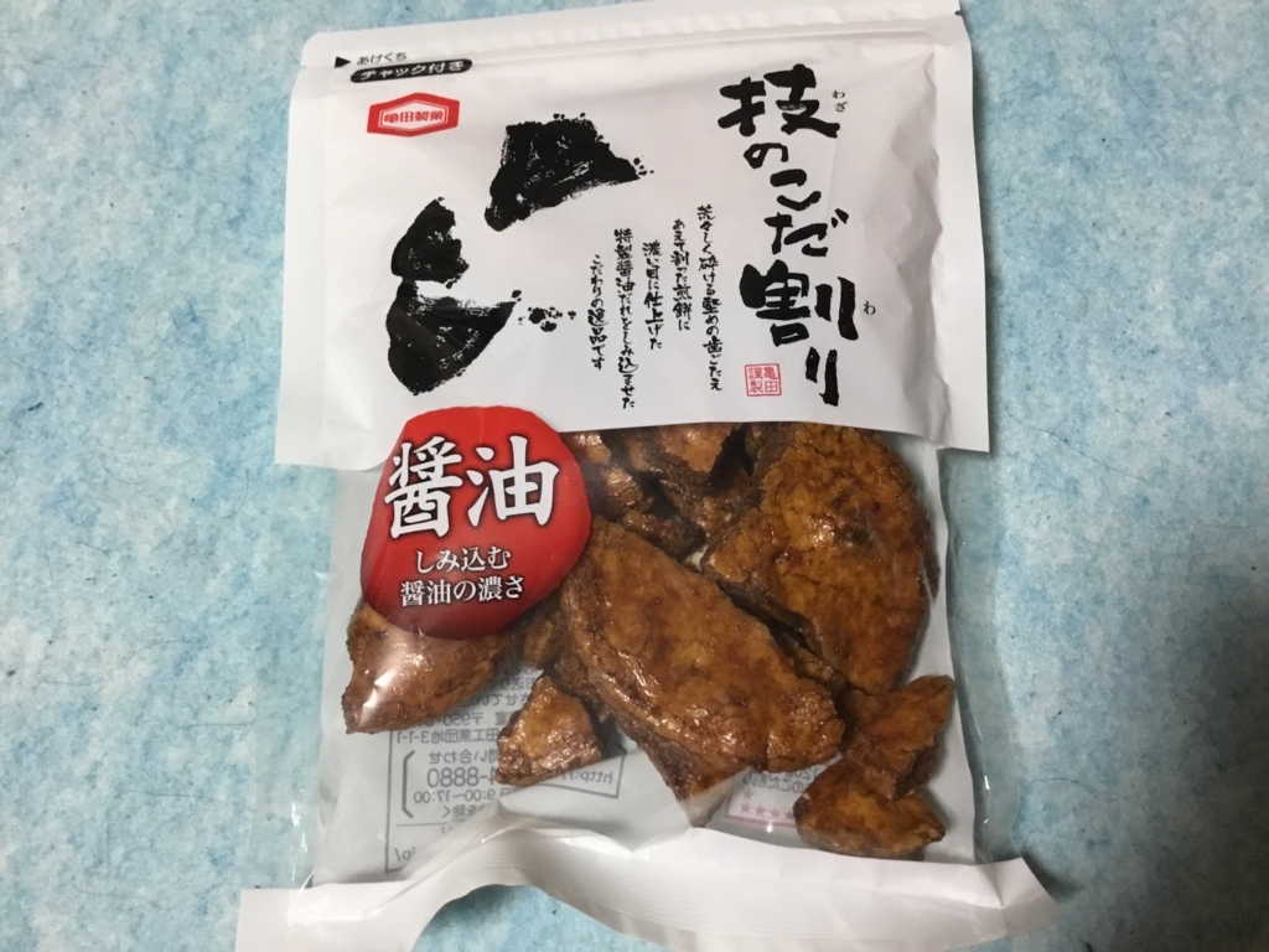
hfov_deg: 58.4
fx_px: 1136
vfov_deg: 45.4
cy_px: 476
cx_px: 634
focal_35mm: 31
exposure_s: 1/24
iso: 200
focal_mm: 3.3
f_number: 2.4
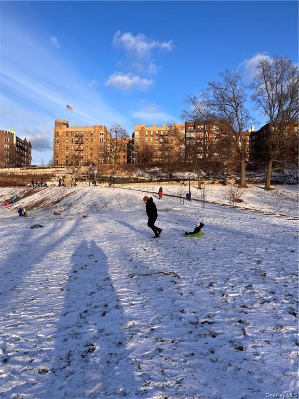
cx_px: 150
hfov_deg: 53.1
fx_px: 299
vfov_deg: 67.3
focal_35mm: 26
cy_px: 200
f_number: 1.6
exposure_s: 1/1776
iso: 50
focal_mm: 5.1
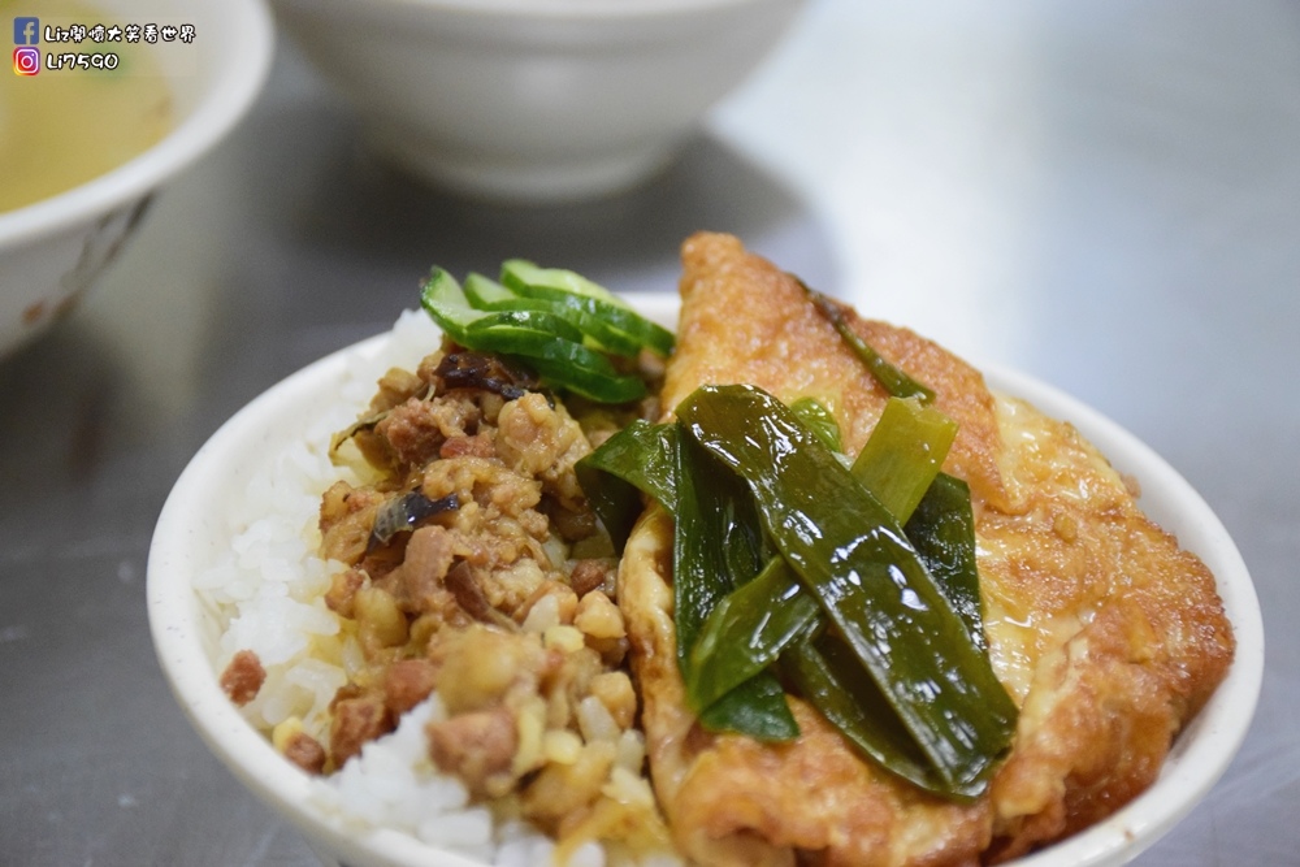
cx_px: 650
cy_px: 434
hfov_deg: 21.9
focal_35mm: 93
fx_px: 3359
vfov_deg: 14.7
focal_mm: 62
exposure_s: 1/200
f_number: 5
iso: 3200
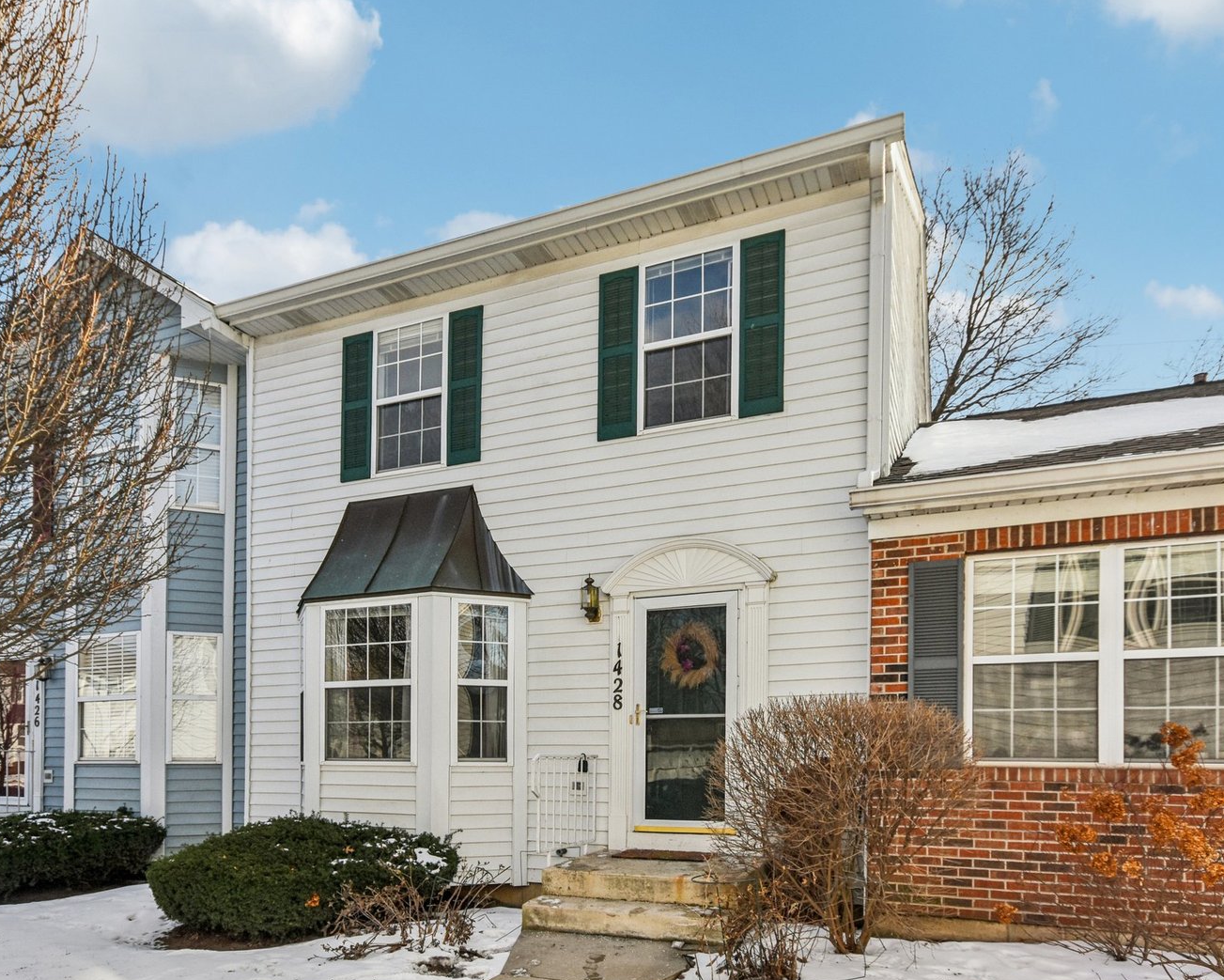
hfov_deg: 77.4
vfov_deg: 65.5
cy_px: 490
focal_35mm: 21
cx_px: 554
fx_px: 761
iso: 400
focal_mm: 12
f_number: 8
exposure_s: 1/1000
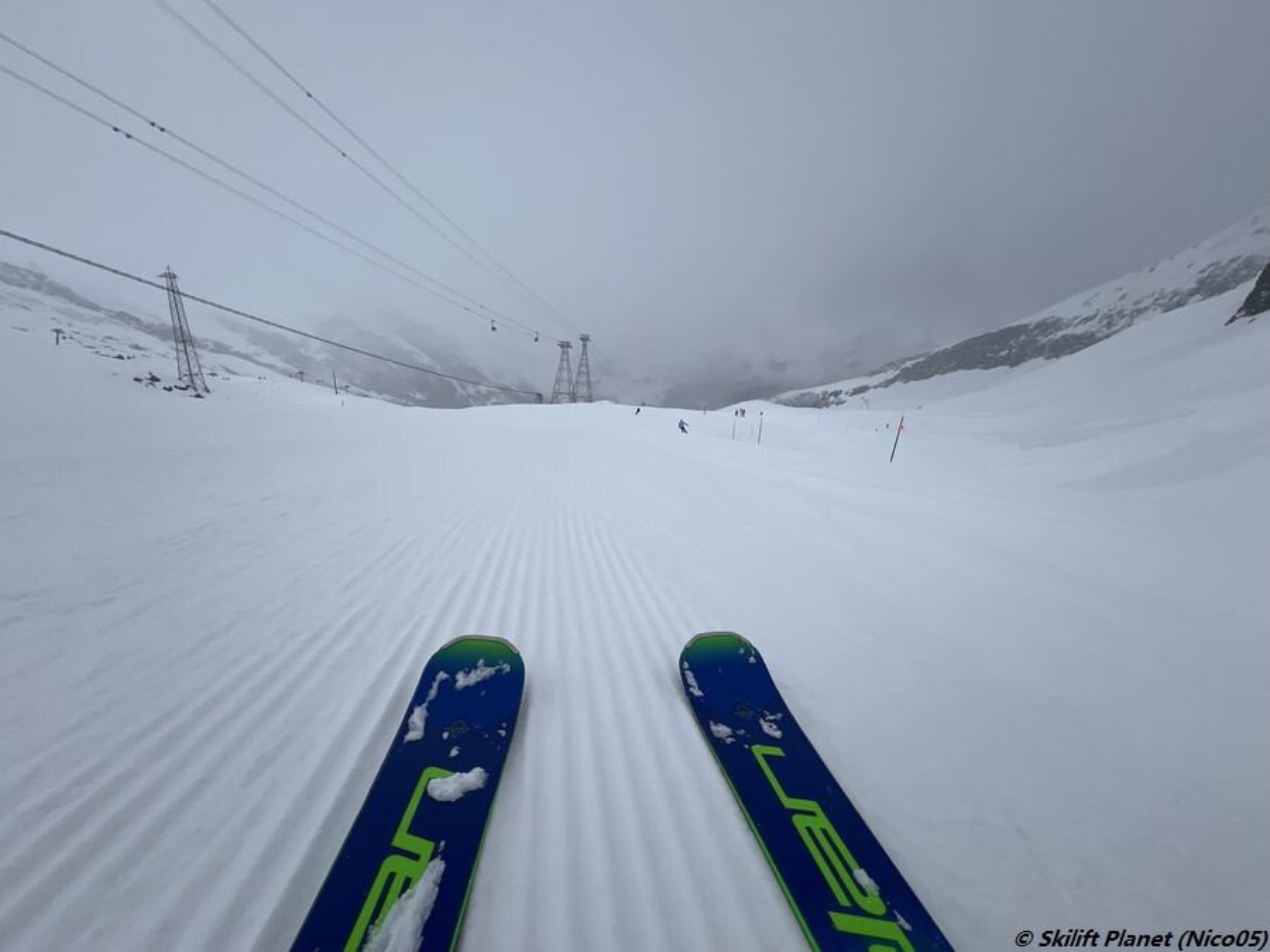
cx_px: 635
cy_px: 476
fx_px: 477
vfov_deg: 89.9
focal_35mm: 13
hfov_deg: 106.2
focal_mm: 1.57
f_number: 1.8
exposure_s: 1/6944
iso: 25
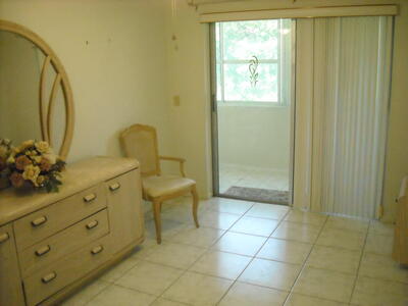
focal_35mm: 35
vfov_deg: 40.7
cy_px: 153
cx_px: 204
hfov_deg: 52.6
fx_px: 413
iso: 800
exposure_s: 1/80
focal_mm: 5.7
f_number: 2.8
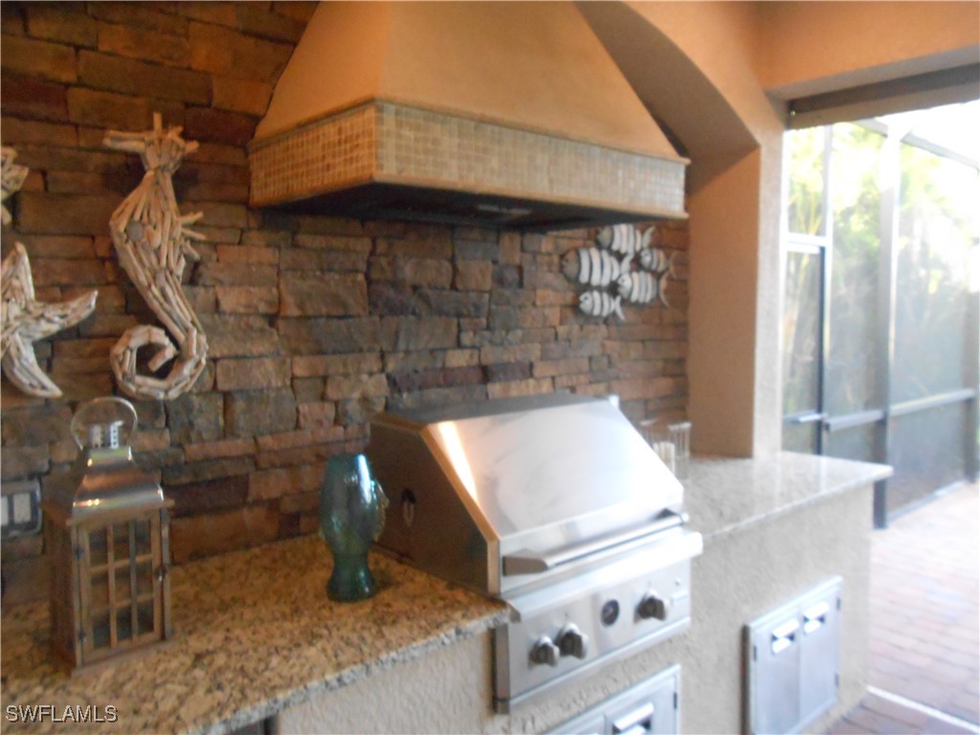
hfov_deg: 67.3
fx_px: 736
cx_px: 490
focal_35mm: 26
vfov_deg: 53.1
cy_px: 368
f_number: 3.5
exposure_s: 1/60
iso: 800
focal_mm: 4.6
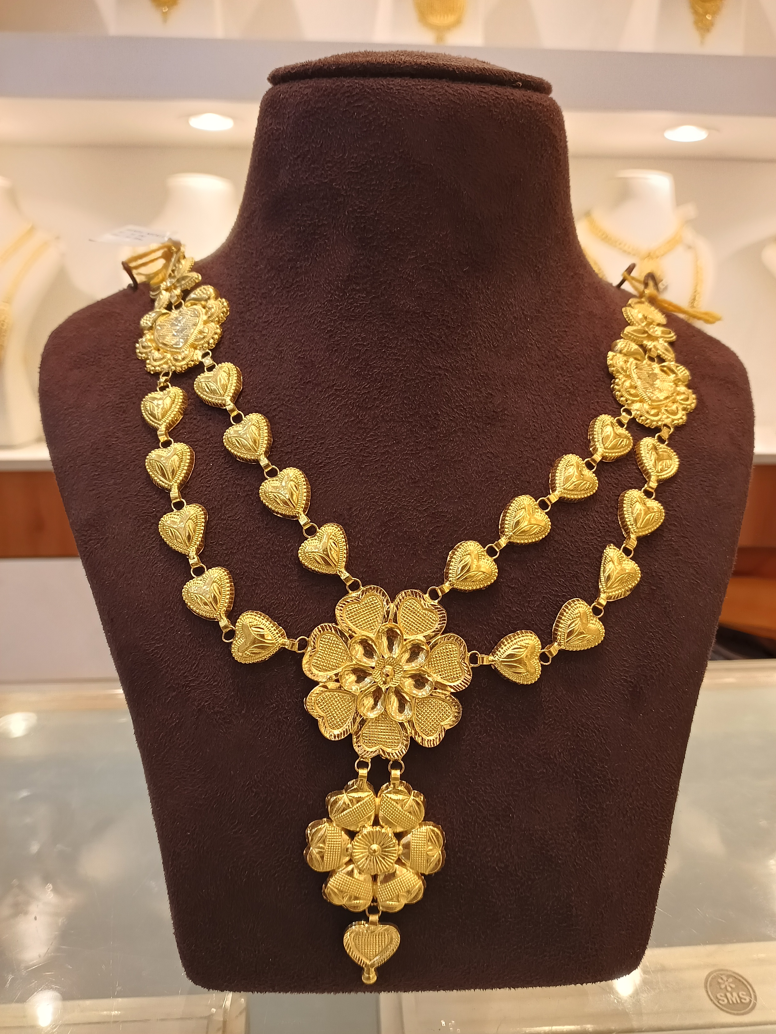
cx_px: 388
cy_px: 517
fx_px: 807
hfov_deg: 51.4
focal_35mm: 27
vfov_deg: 65.3
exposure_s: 1/100
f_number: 1.8
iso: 80
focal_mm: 3.61
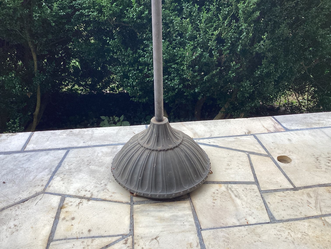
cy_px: 124
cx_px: 166
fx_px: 296
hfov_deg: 58.3
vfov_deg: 45.4
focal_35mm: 31
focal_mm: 3.3
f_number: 2.4
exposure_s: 1/272
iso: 25
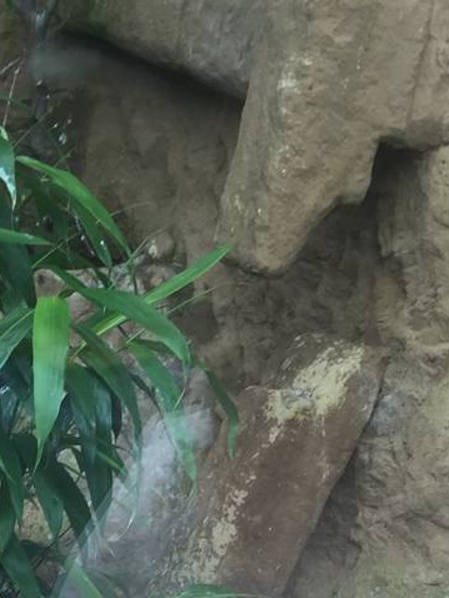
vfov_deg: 17.6
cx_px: 96
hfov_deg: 15.2
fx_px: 1676
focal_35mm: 97
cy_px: 958
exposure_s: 1/132
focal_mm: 4.15
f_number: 2.2
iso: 32
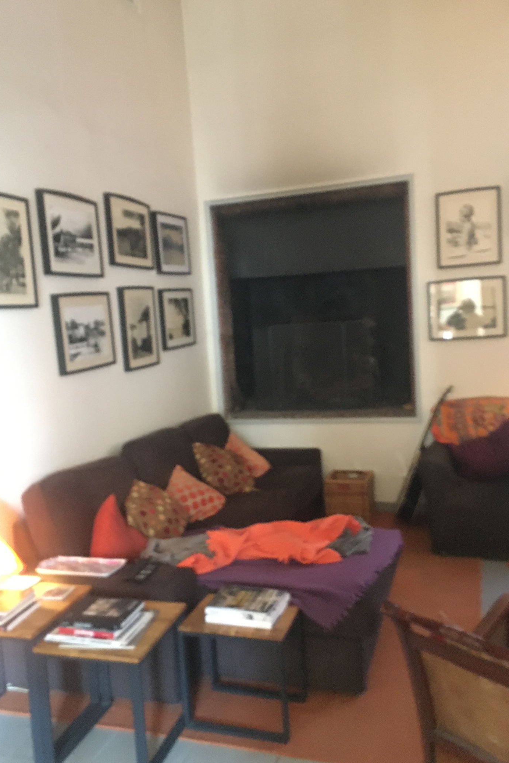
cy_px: 386
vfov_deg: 60.3
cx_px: 257
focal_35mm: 31
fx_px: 657
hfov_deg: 42.3
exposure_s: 1/17
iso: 500
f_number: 2.2
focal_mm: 4.15
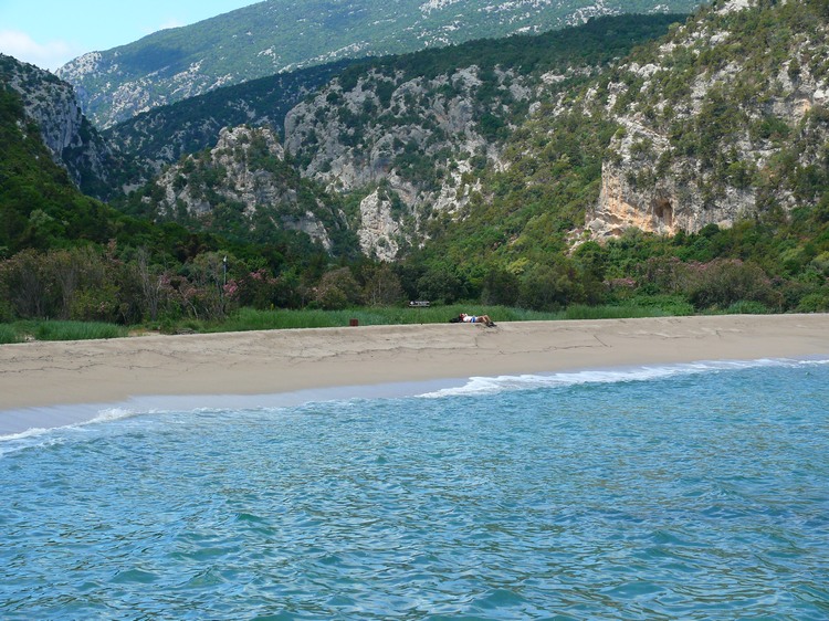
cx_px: 414
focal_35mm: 66
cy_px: 310
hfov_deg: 29.4
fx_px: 1580
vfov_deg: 22.2
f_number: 4.5
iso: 100
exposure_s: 1/200
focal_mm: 14
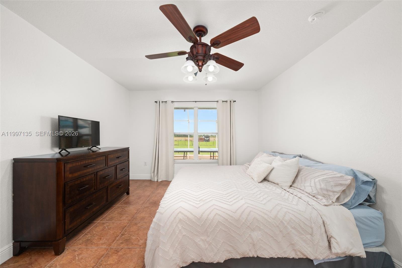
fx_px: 134
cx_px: 201
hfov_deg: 112.6
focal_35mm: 12
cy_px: 134
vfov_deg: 90.0
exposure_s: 1/5
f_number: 11
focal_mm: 12
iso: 400
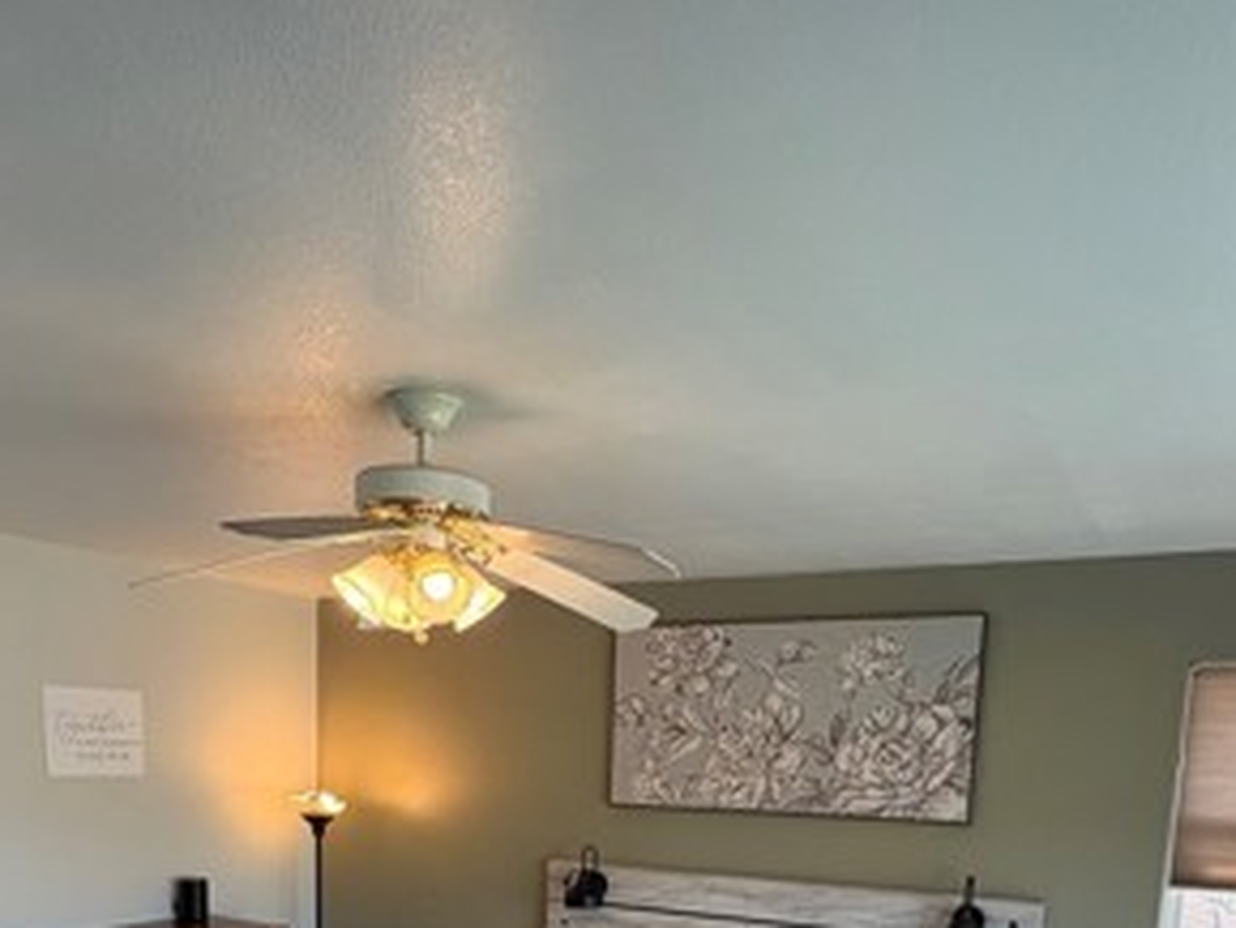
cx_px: 573
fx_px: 1107
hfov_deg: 58.3
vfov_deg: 40.1
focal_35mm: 31
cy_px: 919
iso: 100
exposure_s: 1/120
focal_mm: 2.22
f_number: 2.2
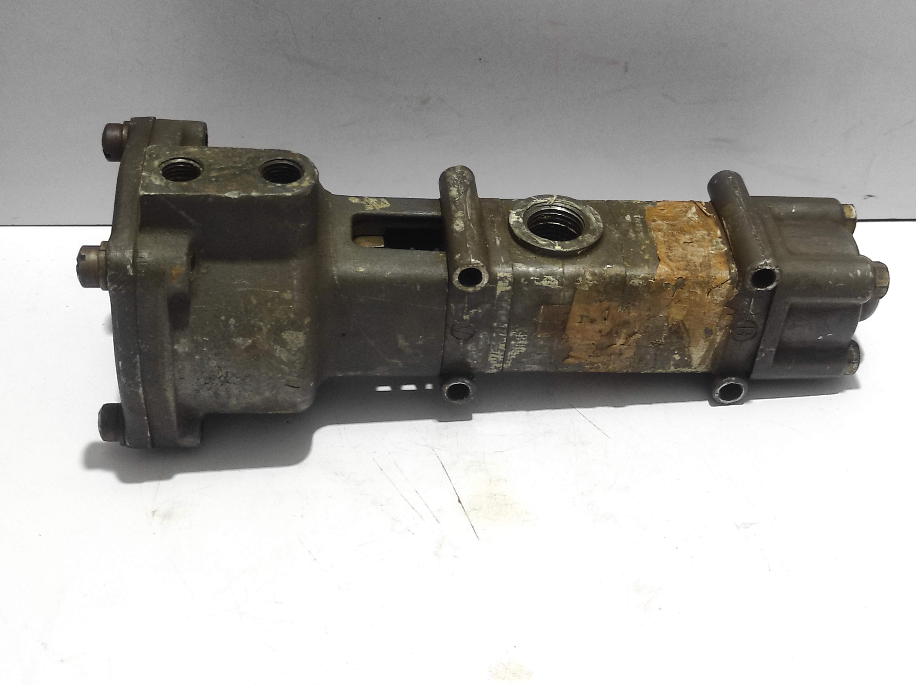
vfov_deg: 54.8
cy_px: 342
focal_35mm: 25
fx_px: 661
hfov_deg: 69.4
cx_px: 458
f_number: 1.89
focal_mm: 5.43
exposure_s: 1/33
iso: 1384
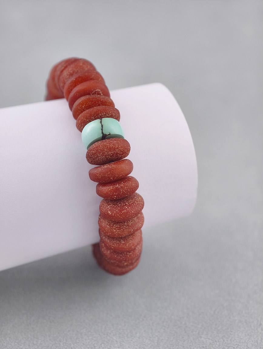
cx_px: 132
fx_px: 859
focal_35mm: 85
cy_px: 174
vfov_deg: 23.0
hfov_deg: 17.4
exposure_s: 1/160
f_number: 2.67
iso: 125
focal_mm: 22.48
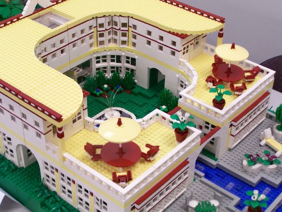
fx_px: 546
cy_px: 106
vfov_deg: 21.9
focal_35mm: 67
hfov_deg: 29.0
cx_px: 141
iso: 140
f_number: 3.2
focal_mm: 11.1
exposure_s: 1/15
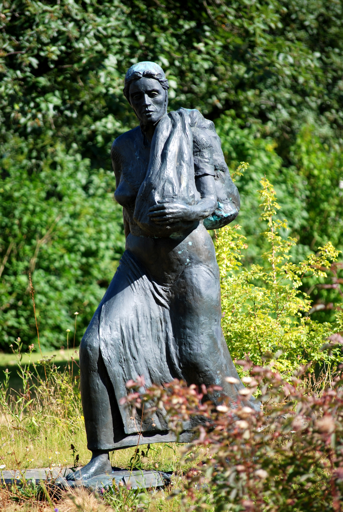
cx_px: 172
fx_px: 3206
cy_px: 256
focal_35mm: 225
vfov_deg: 9.1
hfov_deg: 6.1
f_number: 5.3
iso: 100
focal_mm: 150
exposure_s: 1/250
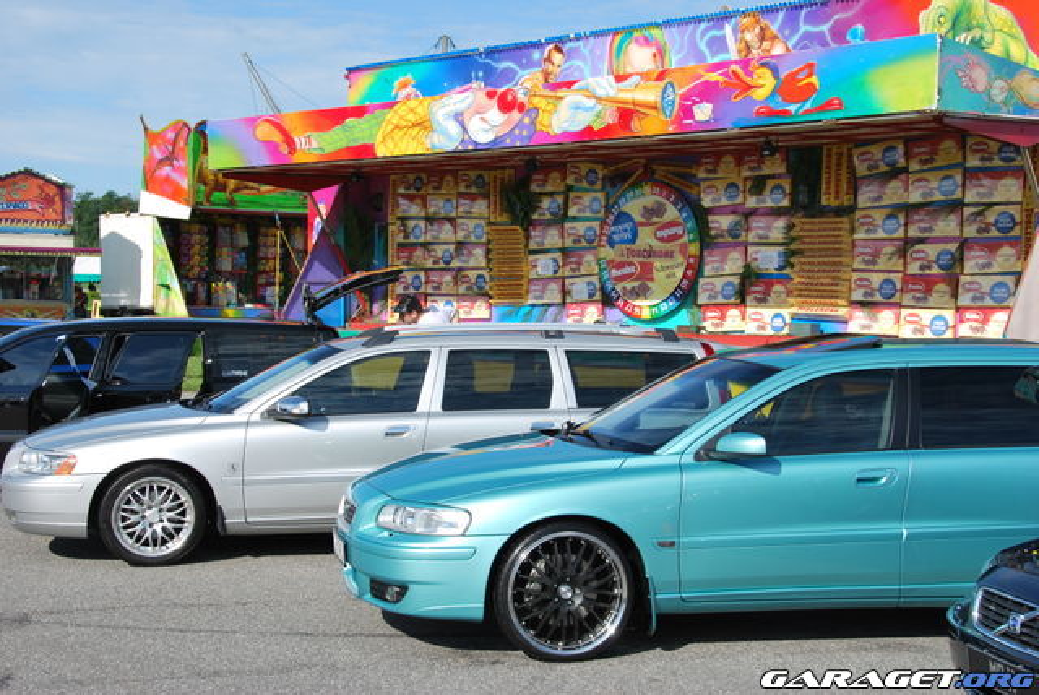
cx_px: 520
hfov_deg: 35.0
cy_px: 348
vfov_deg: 23.8
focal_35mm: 57
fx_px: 1647
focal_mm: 38
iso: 100
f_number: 8
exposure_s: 1/250
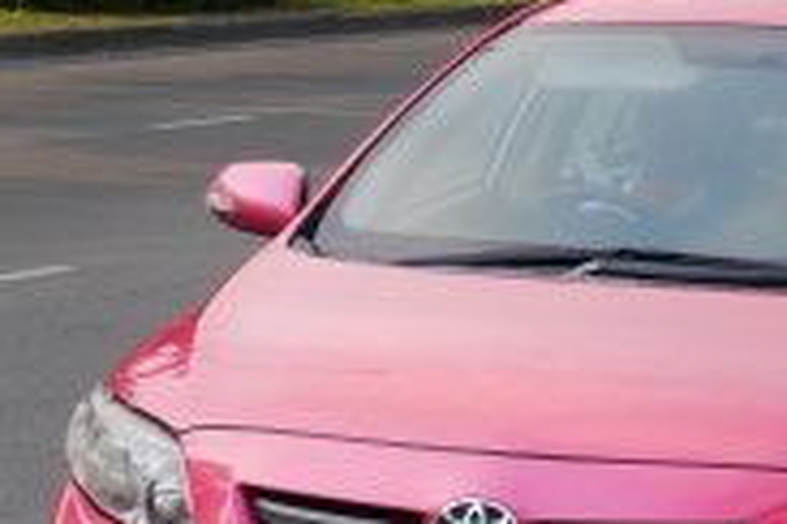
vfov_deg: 7.1
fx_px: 4219
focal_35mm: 193
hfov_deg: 10.6
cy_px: 404
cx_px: 516
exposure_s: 1/250
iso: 160
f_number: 7.1
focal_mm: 38
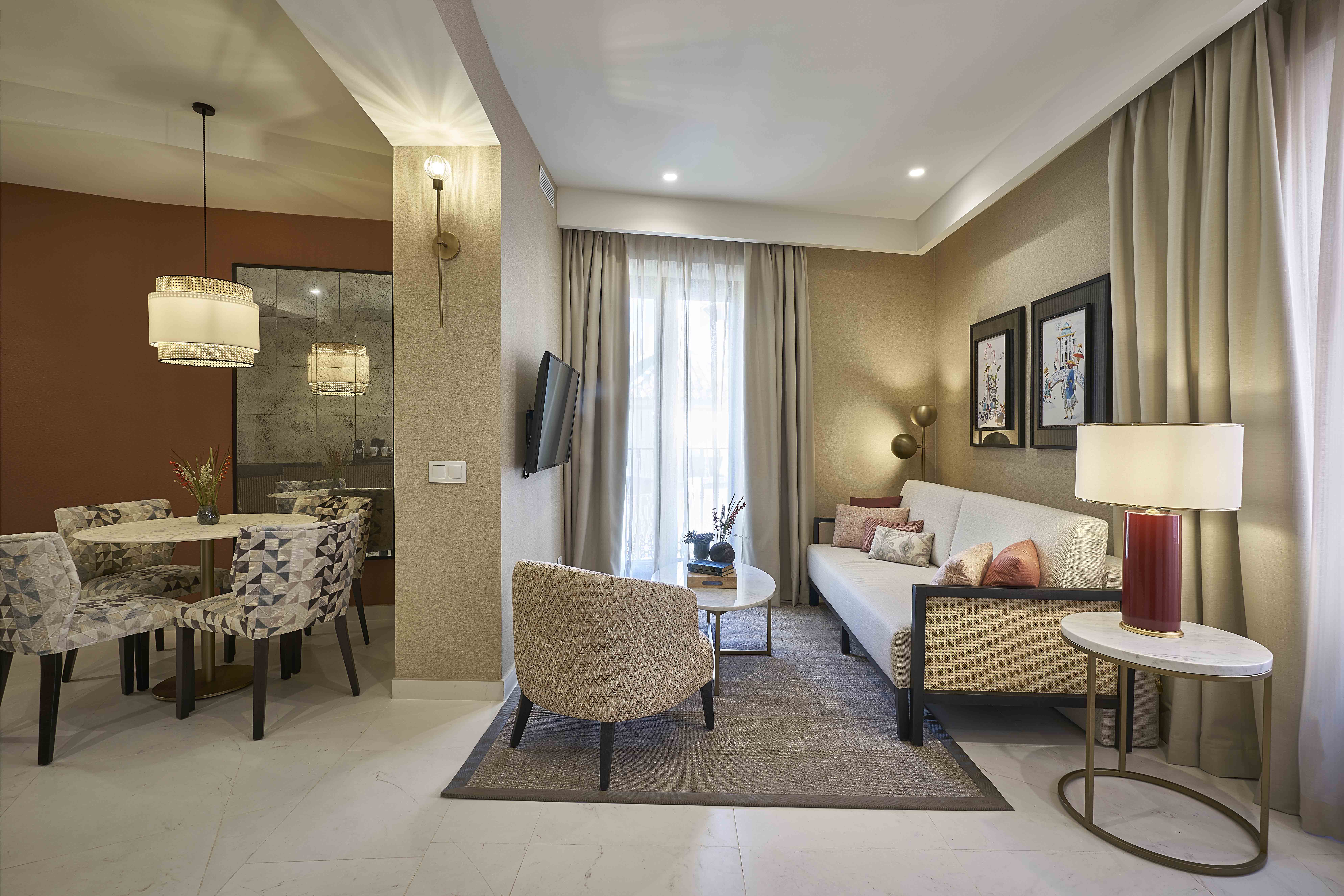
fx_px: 597
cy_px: 448
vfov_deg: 73.8
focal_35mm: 16
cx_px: 672
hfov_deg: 96.7
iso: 100
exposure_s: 1.3
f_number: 13
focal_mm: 16
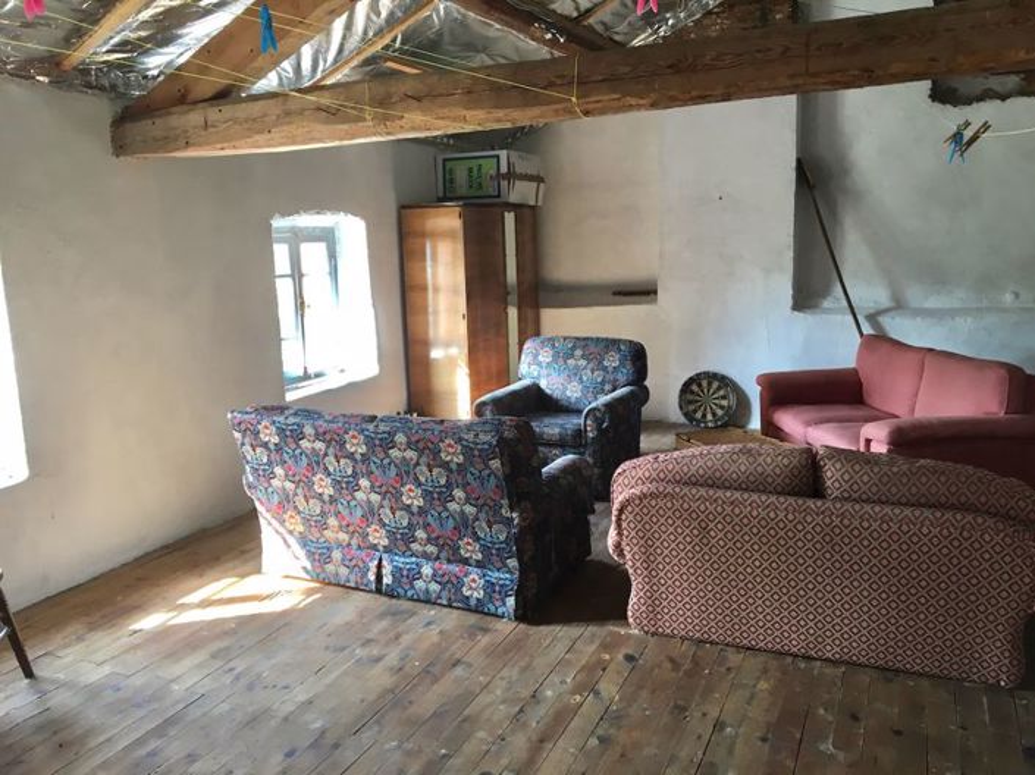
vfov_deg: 48.2
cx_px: 518
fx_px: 867
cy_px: 388
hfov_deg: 61.7
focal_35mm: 29
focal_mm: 4.15
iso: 64
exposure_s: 1/33
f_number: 2.2
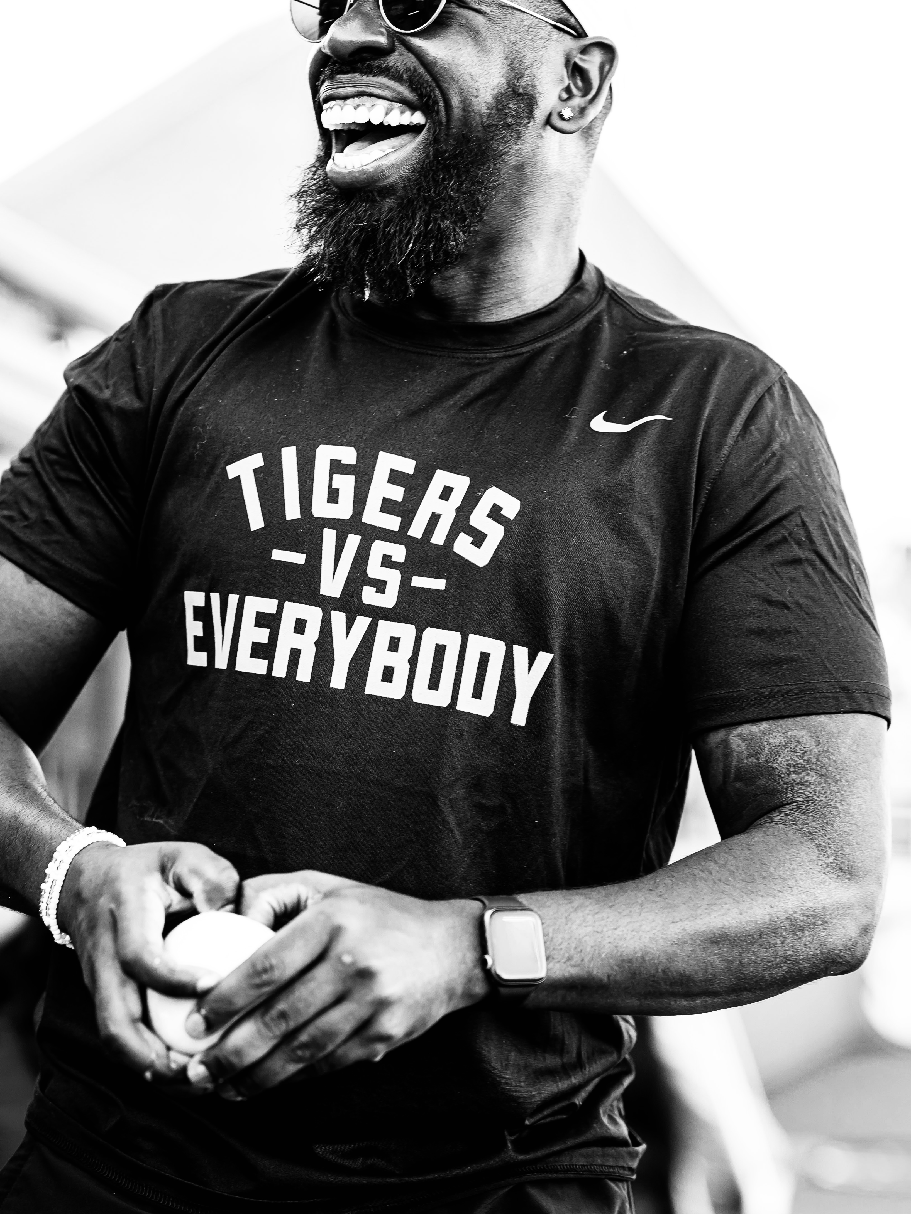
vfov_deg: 21.5
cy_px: 526
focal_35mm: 91
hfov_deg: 16.2
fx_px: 3193
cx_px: 288
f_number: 1.8
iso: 160
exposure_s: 1/250
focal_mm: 50
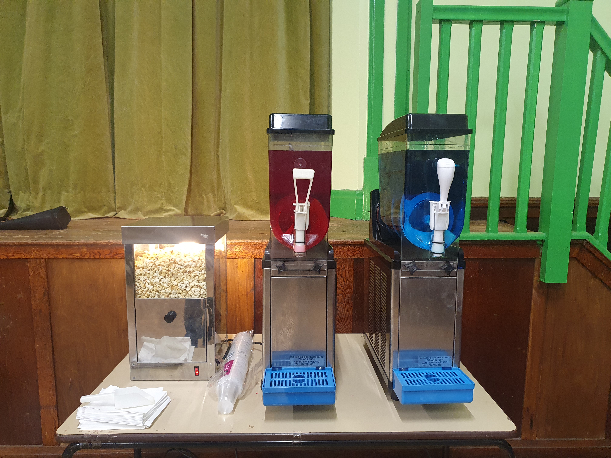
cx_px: 306
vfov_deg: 53.1
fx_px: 459
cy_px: 229
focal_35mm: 26
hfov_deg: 67.3
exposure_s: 1/50
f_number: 1.5
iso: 250
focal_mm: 4.32
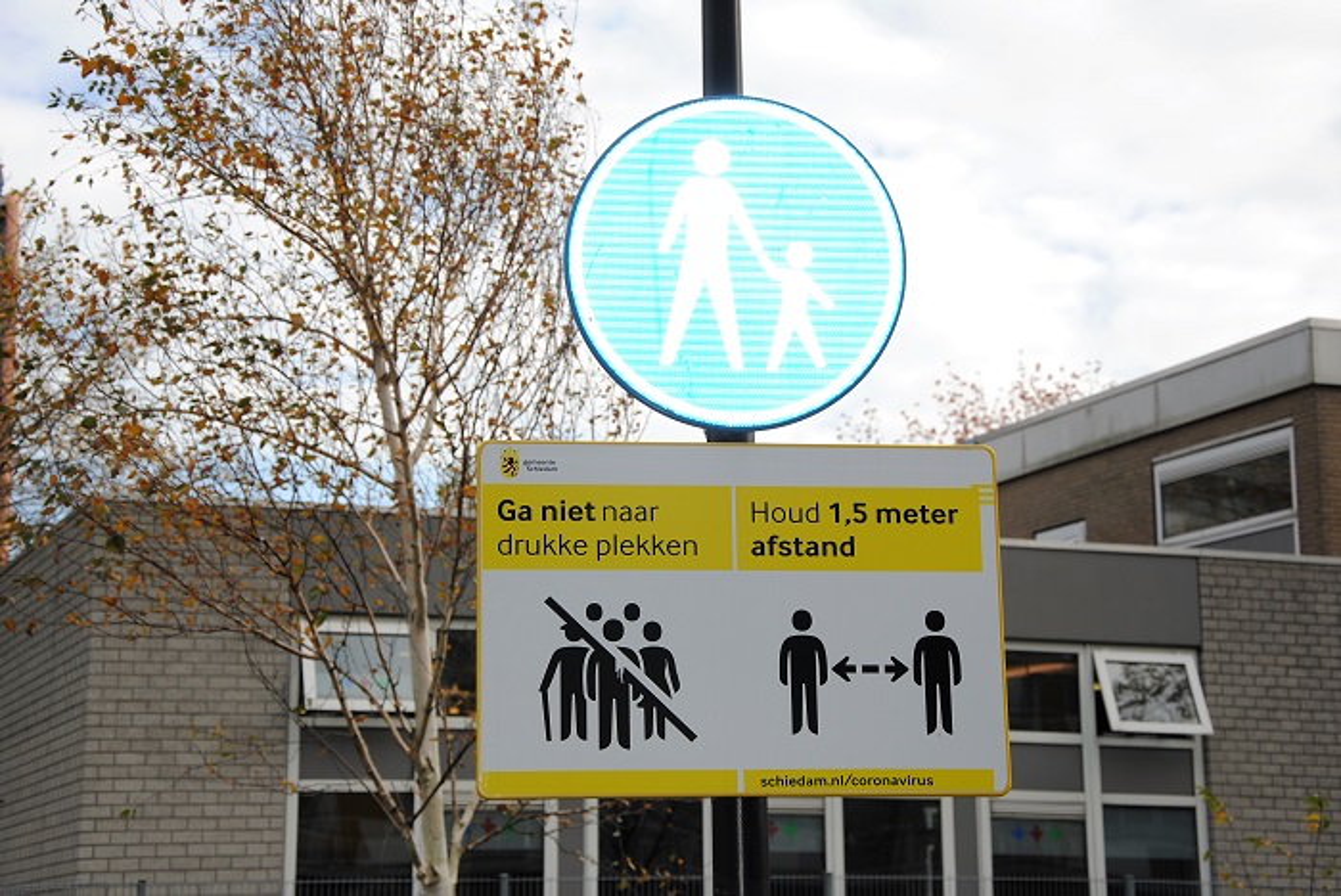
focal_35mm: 75
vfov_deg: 18.2
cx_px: 670
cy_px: 448
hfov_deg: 27.0
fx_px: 2796
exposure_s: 1/200
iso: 100
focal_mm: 50
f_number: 7.1
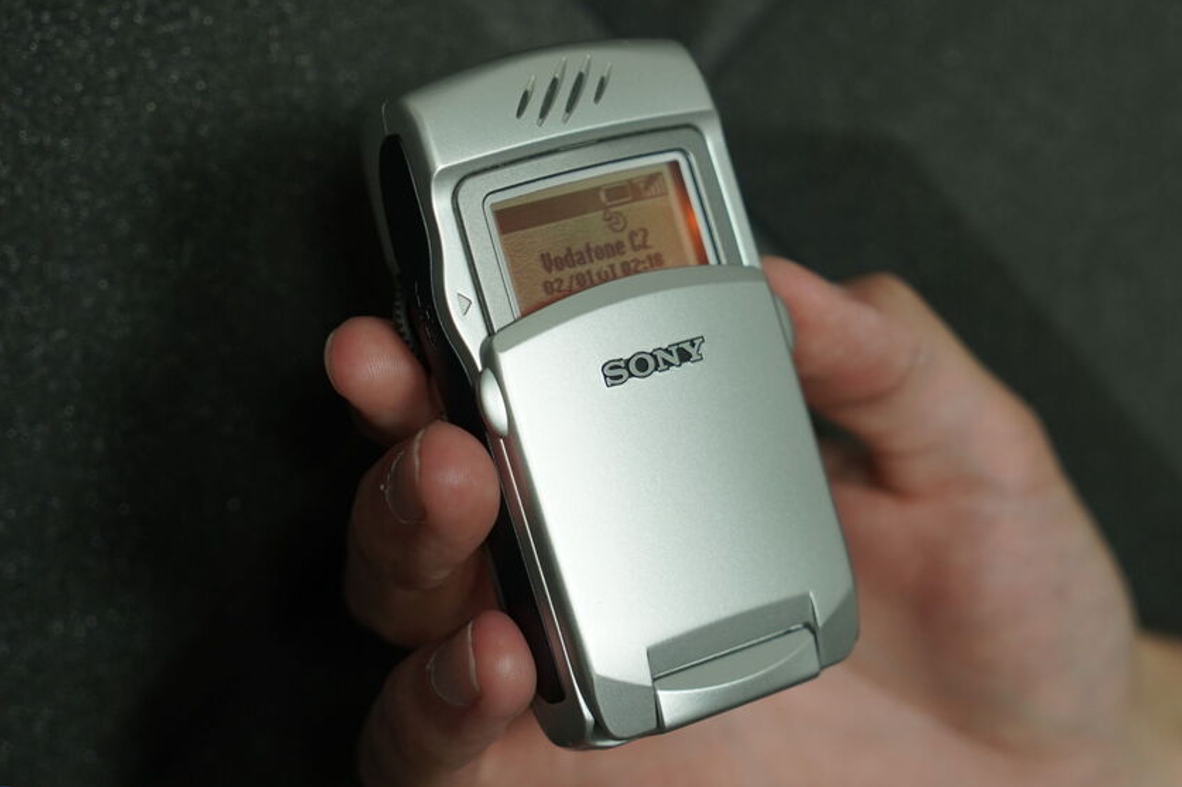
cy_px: 400
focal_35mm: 62
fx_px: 2034
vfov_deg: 21.9
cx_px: 640
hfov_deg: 32.4
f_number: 4
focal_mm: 54
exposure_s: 1/160
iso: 640
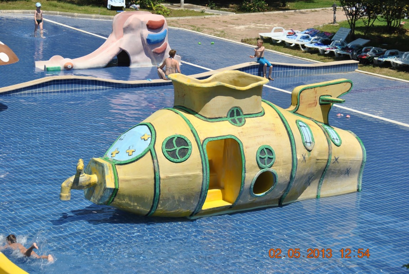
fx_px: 1058
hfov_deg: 21.9
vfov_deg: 14.7
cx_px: 204
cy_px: 137
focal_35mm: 93
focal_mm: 62
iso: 100
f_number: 6.3
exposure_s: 1/640
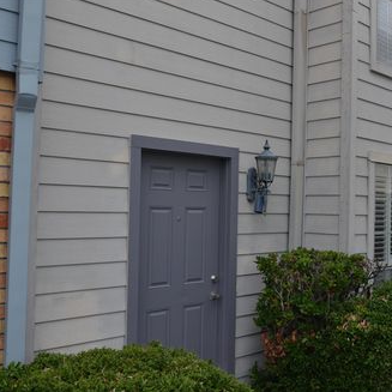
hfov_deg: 42.4
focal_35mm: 39
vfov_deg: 42.8
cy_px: 194
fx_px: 500
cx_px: 251
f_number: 5.6
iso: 200
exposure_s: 1/125
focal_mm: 20
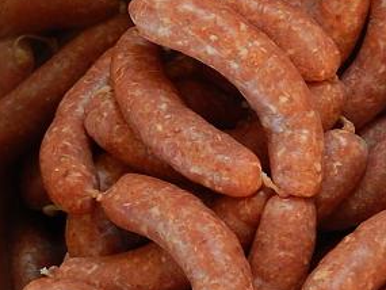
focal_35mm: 92
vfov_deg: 16.0
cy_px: 198
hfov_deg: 21.0
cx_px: 322
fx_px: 1026
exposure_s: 1/15
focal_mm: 7.3
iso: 400
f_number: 4.2
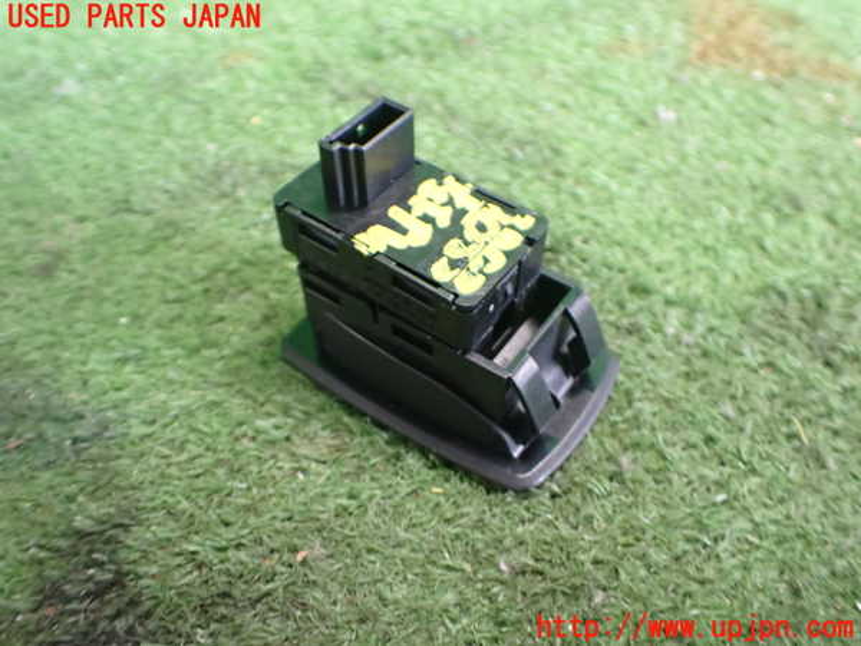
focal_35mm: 30
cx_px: 430
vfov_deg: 46.8
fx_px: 746
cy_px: 323
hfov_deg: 60.0
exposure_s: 1/40
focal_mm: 5.4
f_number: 2.3
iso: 800
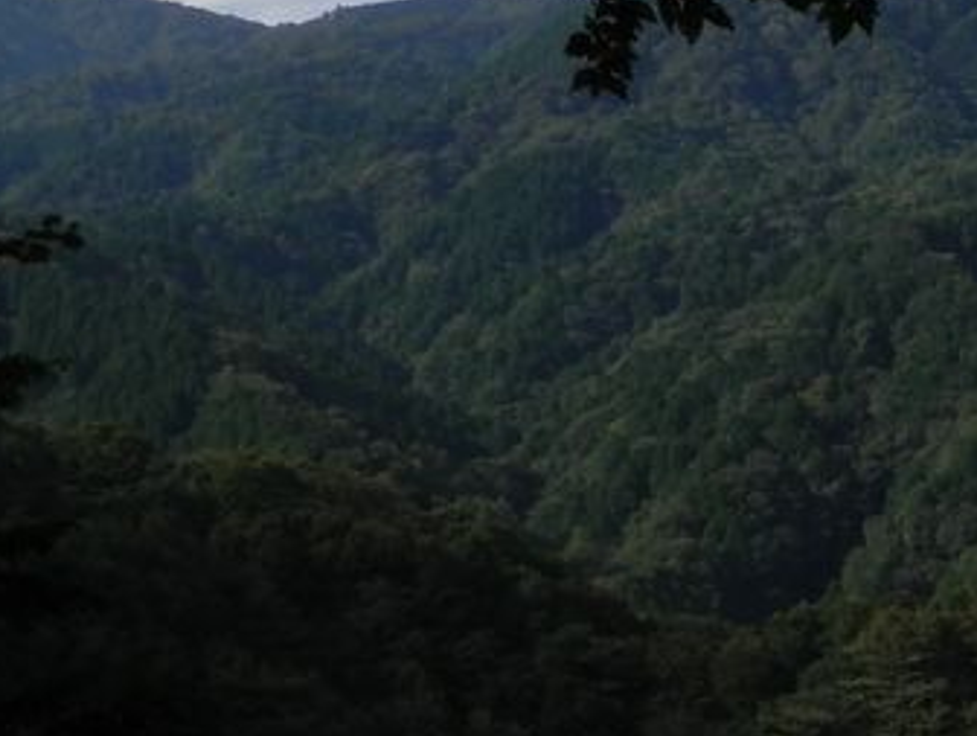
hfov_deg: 22.0
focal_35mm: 88
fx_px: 2487
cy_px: 86
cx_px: 773
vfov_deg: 16.6
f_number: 10.1
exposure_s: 1/125
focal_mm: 6.6
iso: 80
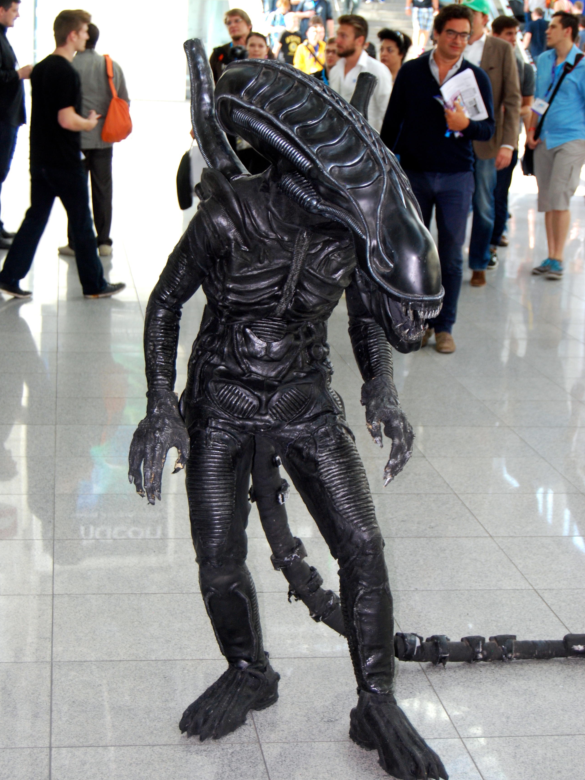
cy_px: 390
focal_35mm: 65
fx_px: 1465
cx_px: 291
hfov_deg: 22.6
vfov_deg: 29.8
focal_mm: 40
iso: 400
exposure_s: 1/60
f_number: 5
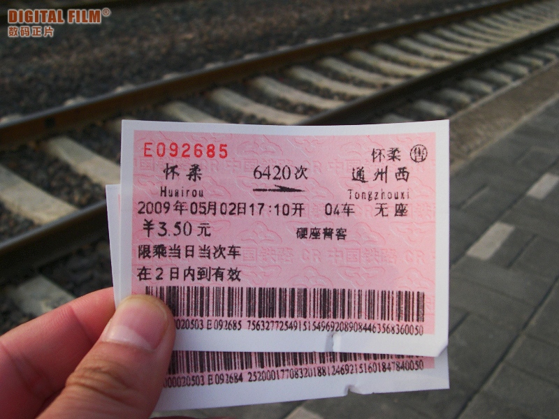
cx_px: 280
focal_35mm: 38
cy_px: 210
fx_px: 614
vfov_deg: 37.7
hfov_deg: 49.0
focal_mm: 8
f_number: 7.6
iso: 100
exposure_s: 1/105
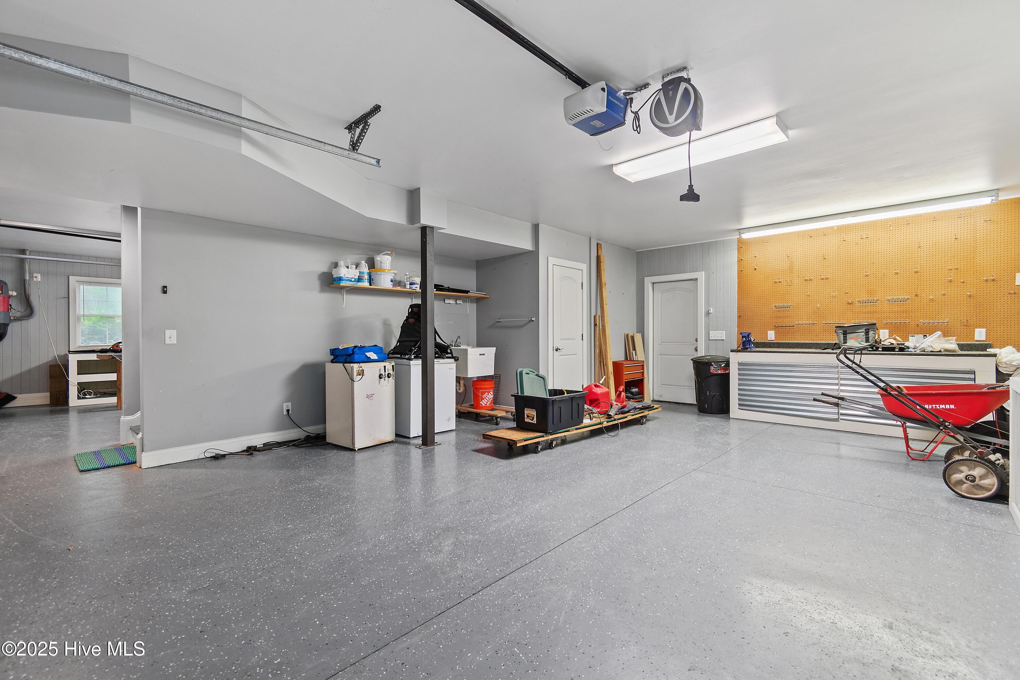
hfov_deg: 100.4
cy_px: 340
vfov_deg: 77.3
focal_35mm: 15
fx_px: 425
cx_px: 510
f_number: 4.5
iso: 100
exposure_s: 1/2
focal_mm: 10
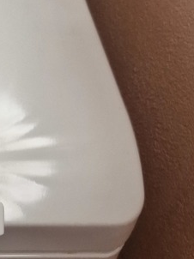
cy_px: 177
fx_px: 584
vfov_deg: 24.9
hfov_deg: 17.2
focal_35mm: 78
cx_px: -88
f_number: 1.8
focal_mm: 5.54
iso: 400
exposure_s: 1/100
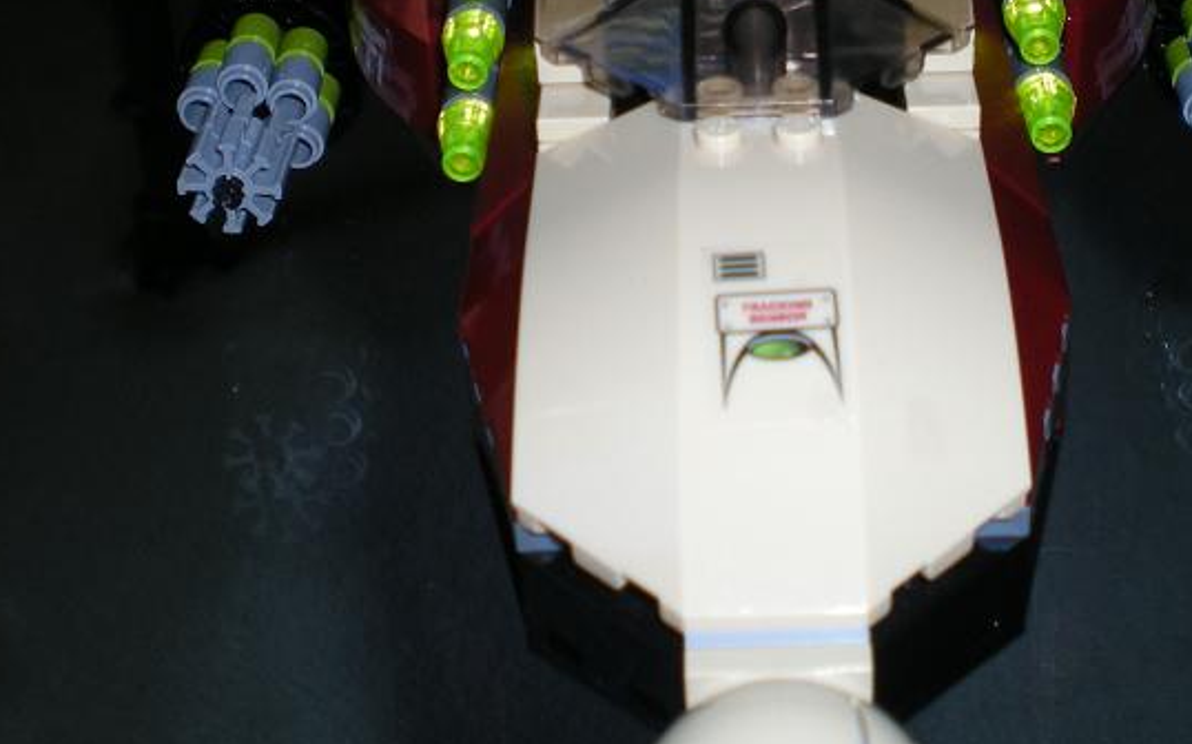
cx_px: 747
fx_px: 2241
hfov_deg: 29.7
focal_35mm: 69
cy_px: 175
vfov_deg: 18.7
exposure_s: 1/60
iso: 64
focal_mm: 6.3
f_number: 3.1
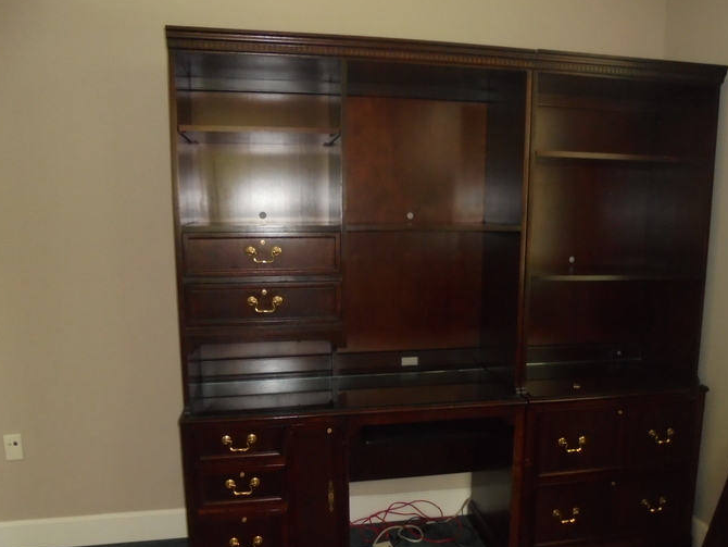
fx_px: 631
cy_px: 310
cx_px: 415
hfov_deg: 59.7
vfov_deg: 46.7
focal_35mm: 30
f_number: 3.5
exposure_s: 1/30
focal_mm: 4.6
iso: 400
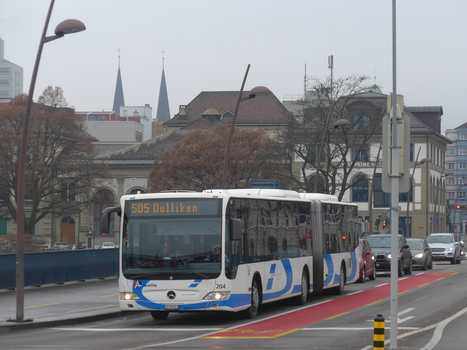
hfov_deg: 16.8
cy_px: 175
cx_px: 234
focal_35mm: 117
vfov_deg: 12.7
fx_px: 1578
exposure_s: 1/80
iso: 125
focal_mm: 22.9
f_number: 5
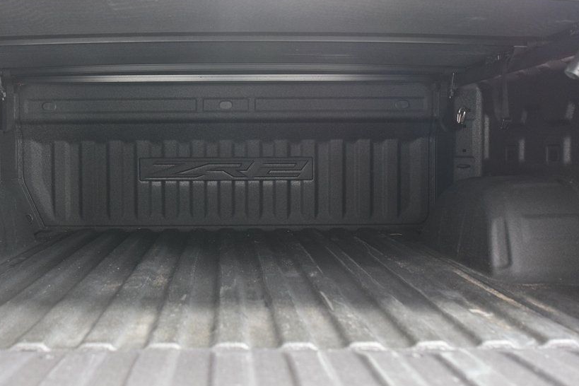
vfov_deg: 29.9
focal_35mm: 45
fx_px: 724
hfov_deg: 43.3
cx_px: 221
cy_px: 180
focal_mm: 24
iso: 1600
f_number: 2.8
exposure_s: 1/10
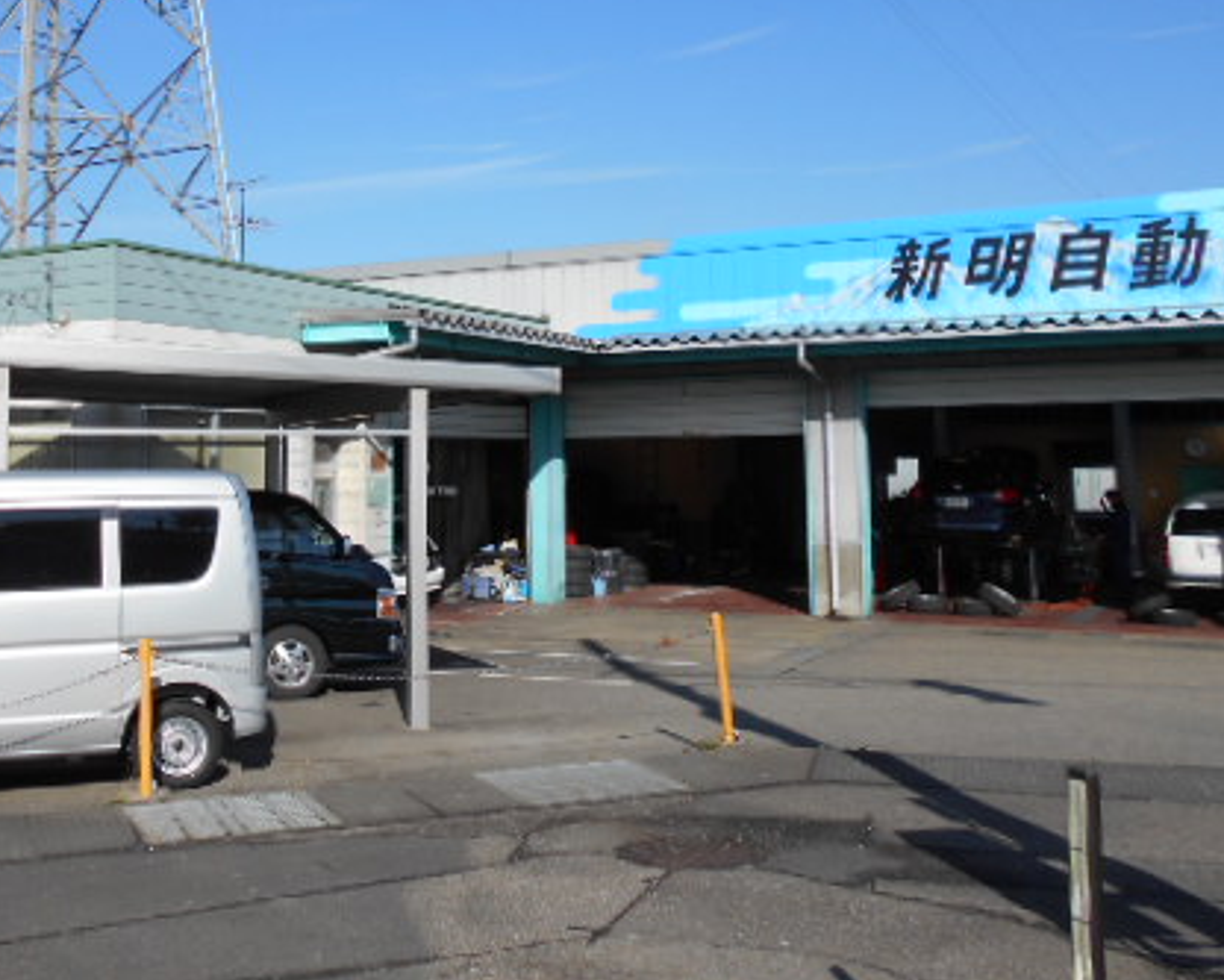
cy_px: 309
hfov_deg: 46.4
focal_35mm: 39
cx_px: 447
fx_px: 1413
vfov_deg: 37.7
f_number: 3.2
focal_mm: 4.6
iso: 80
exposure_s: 1/1250
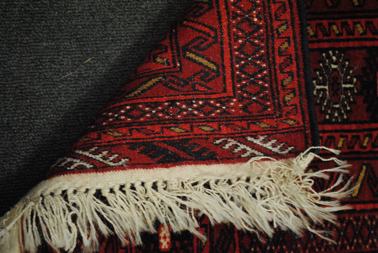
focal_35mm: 82
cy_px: 126
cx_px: 189
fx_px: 867
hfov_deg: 24.6
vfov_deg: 16.6
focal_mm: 55
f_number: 5.6
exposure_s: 1/25
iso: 1600
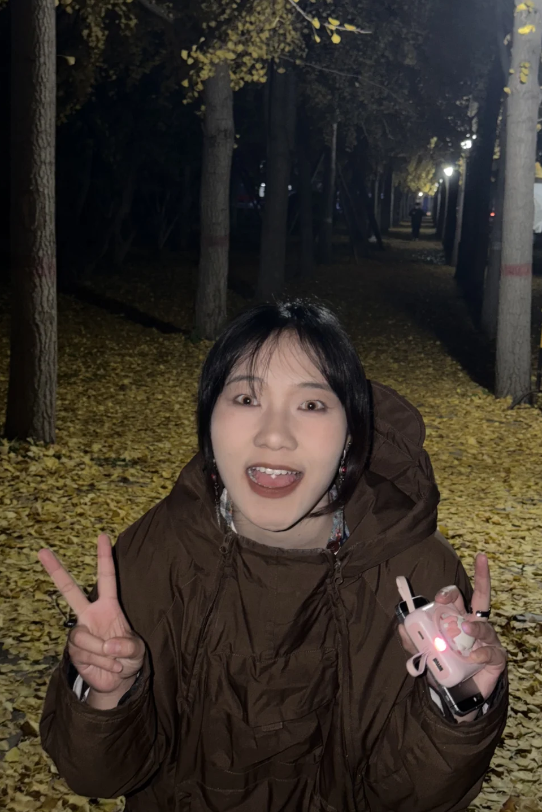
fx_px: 1129
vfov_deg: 39.6
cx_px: 266
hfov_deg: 27.0
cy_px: 406
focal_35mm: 50
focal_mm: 6.76
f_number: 1.78
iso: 80
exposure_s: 1/4
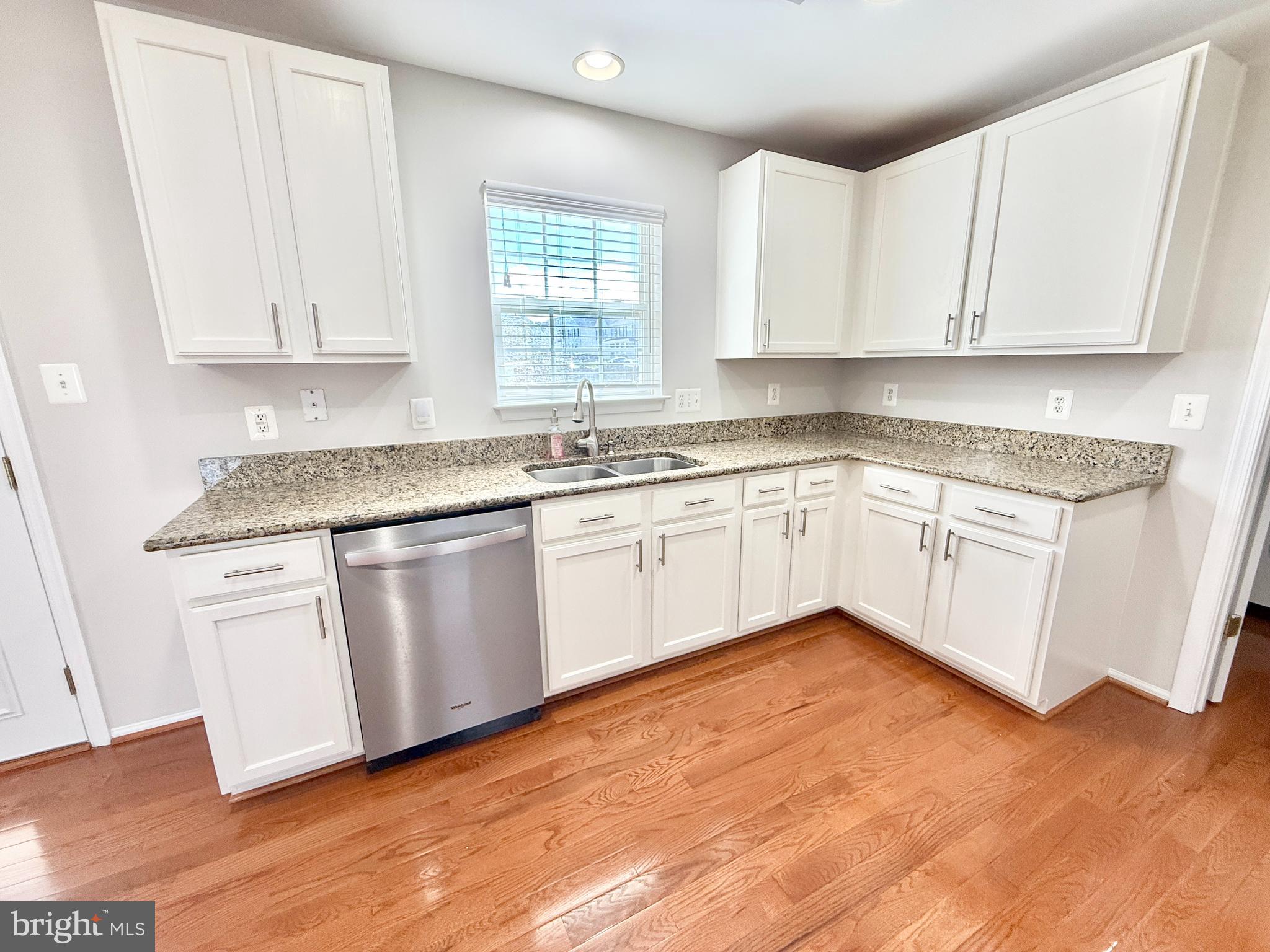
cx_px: 635
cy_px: 476
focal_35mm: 14
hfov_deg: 102.1
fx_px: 514
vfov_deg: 85.7
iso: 125
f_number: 2.2
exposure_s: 1/120
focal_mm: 2.22
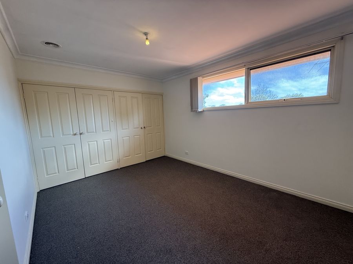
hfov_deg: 102.1
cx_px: 176
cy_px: 132
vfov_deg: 85.6
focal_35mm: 14
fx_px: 143
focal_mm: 2.22
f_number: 2.2
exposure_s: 1/99
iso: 100
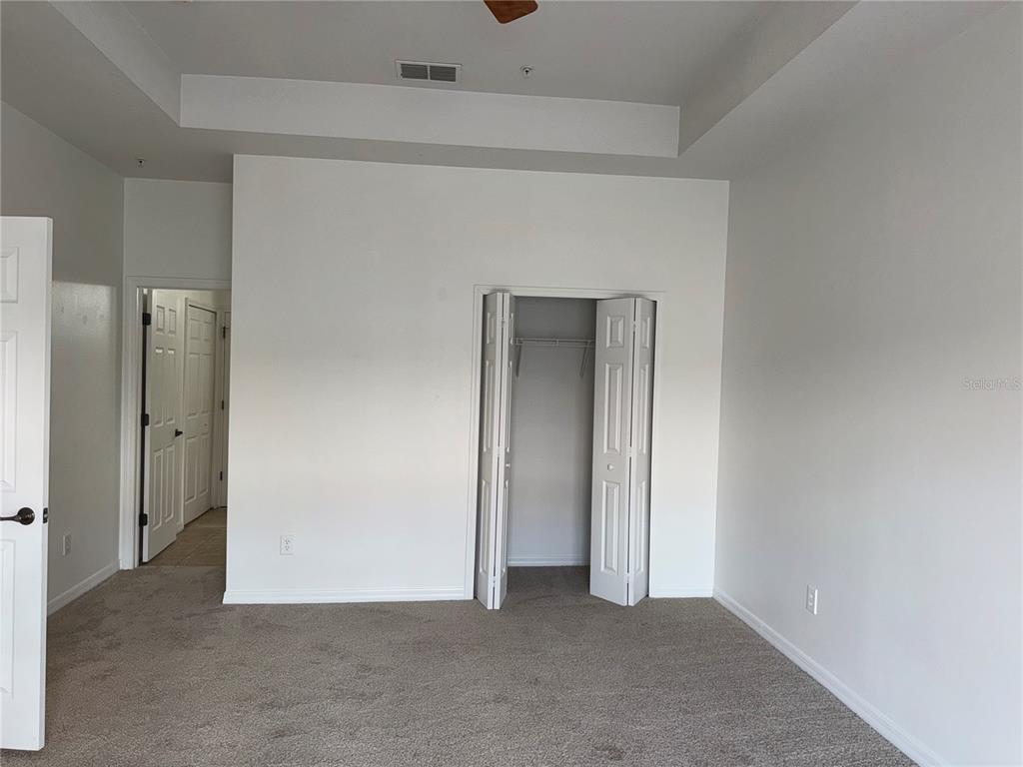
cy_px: 384
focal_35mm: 24
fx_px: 709
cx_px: 512
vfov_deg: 56.8
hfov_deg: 71.6
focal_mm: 6.76
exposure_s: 1/120
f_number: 1.78
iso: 80
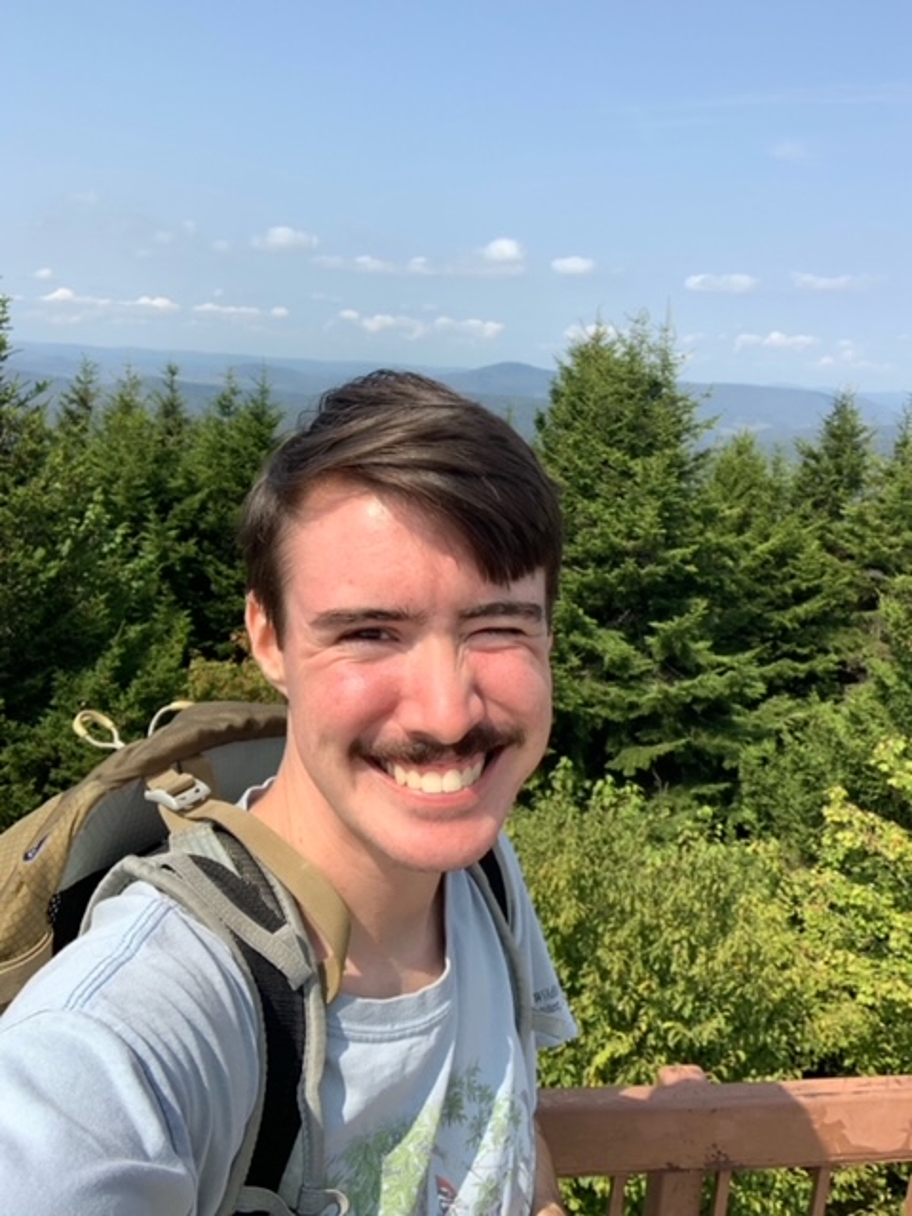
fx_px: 1124
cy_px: 608
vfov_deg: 56.8
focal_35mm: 32
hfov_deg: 44.2
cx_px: 456
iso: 16
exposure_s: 1/1475
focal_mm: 2.87
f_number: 2.2
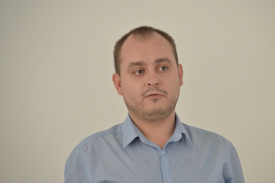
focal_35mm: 369
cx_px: 166
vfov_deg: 3.7
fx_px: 2817
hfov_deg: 5.6
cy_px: 94
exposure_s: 1/125
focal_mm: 300
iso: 6400
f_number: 5.6
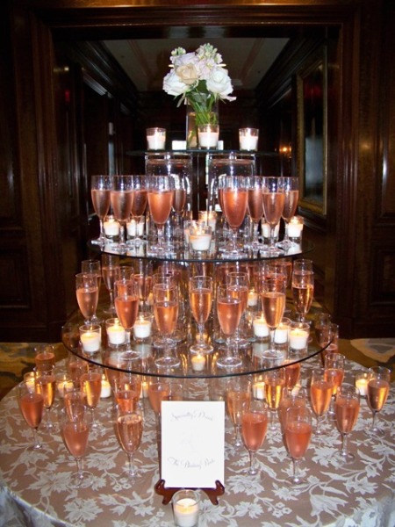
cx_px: 198
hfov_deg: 42.9
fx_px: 502
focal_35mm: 33
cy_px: 264
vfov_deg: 55.4
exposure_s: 1/30
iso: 200
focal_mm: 5.85
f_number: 2.8
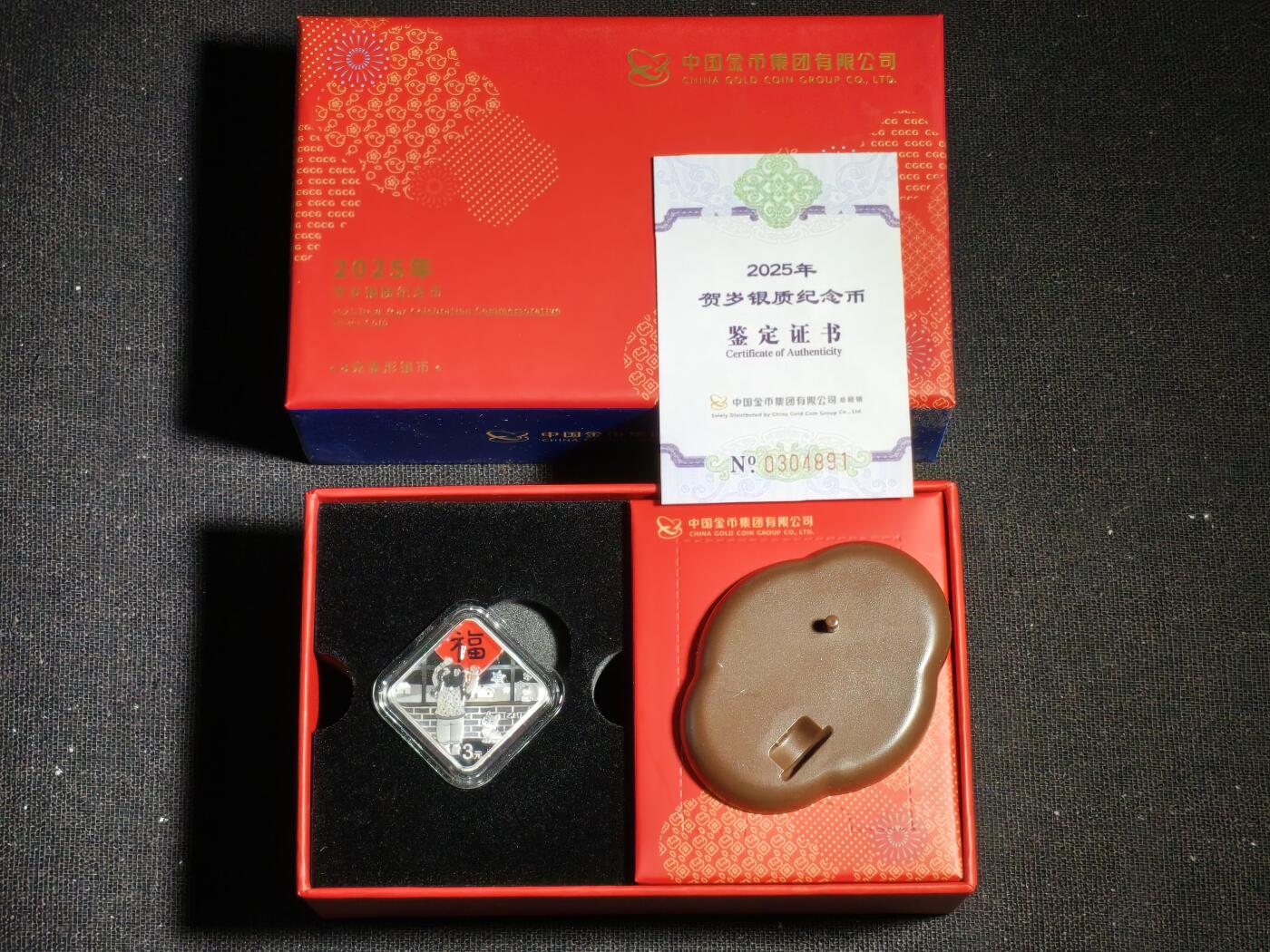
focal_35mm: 74
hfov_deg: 26.3
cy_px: 476
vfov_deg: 19.9
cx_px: 635
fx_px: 2715
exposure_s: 1/292
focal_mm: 4.94
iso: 50
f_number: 1.5
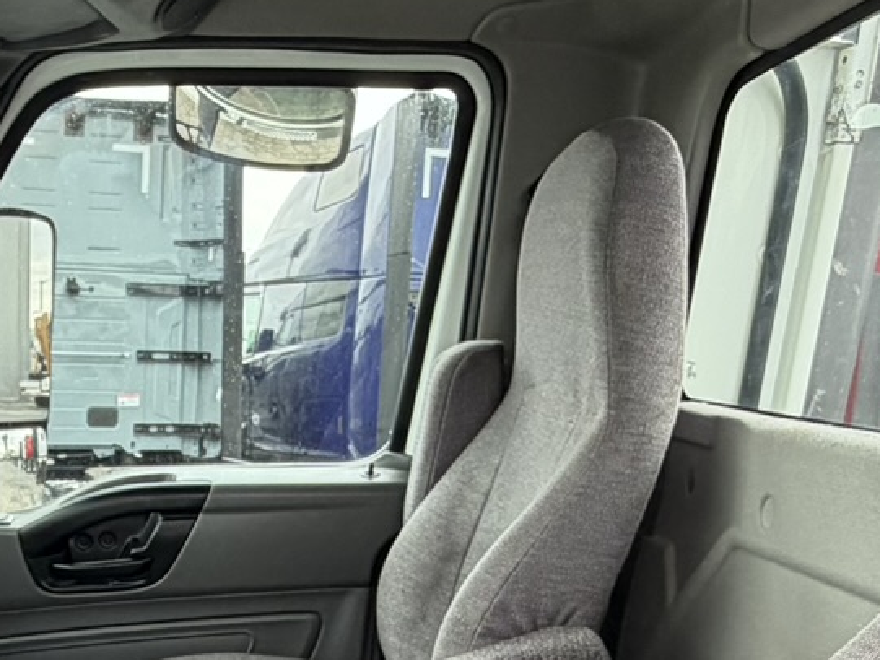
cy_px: 694
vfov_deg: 25.8
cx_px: 124
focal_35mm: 53
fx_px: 1348
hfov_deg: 34.5
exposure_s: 1/121
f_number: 2.2
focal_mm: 2.22
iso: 100
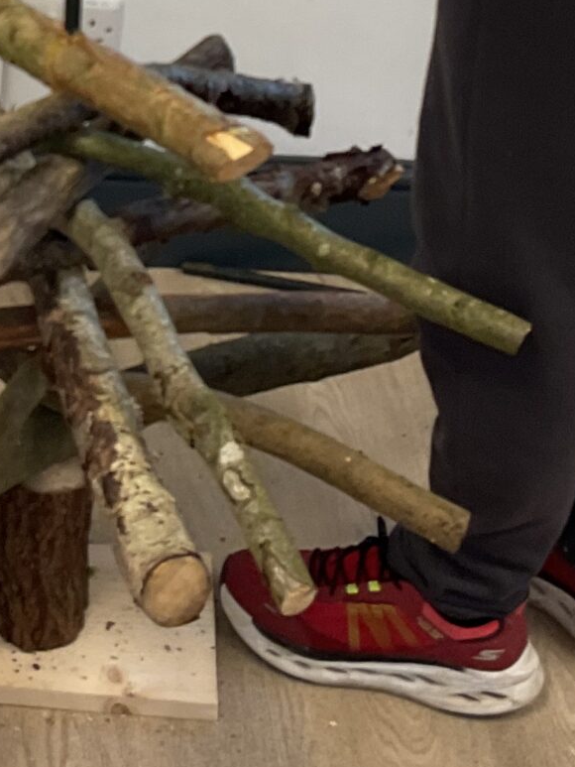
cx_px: 35
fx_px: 2126
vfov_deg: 19.6
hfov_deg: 15.2
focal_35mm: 96
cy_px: -75
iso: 40
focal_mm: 3
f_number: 1.8
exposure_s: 1/60
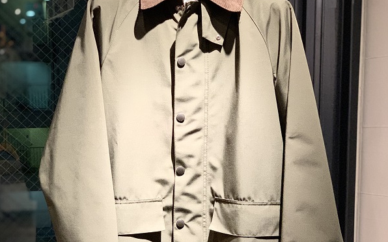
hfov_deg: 27.9
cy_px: 188
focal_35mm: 74
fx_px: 782
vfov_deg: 17.5
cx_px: 193
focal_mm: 6
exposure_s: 1/60
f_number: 2.4
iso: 400
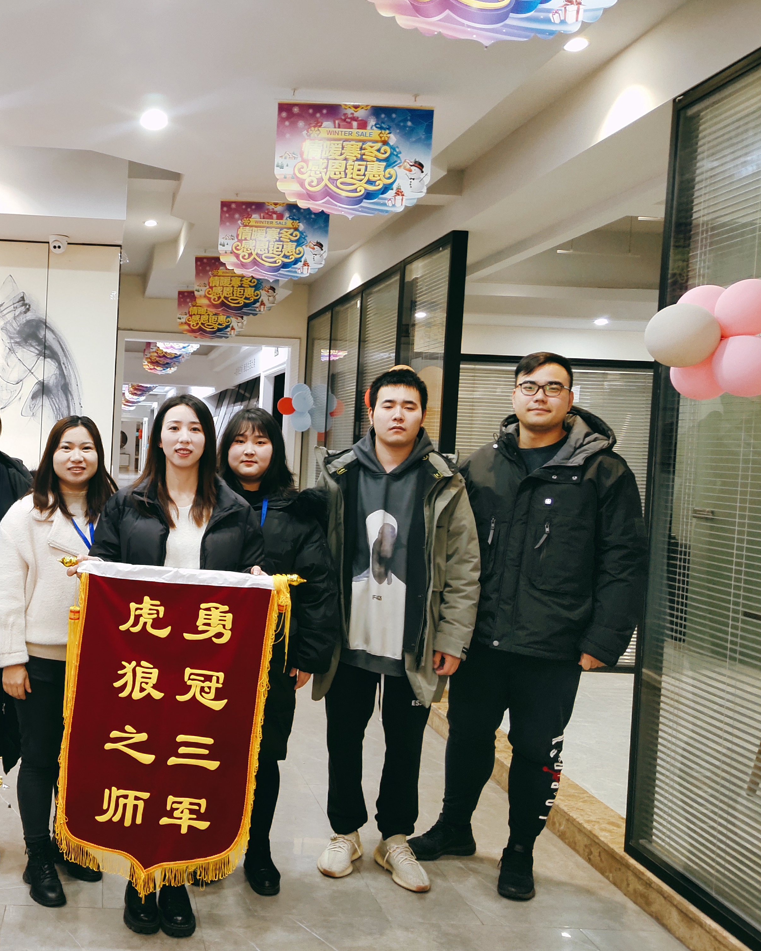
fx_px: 1070
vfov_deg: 47.9
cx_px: 126
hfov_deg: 37.4
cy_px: 477
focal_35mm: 38
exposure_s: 1/50
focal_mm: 4.27
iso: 238
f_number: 1.8
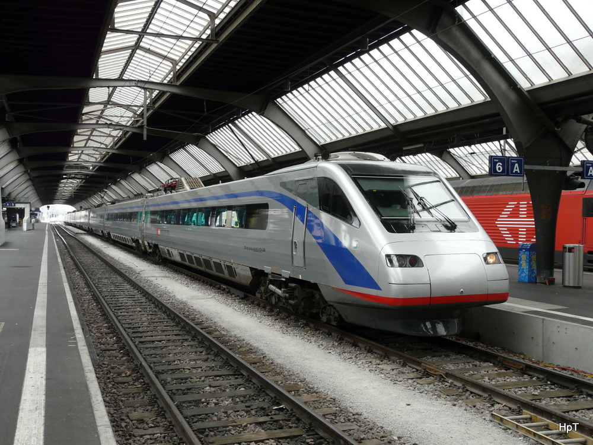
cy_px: 222
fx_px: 634
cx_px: 296
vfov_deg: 38.7
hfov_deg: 50.1
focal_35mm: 37
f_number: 3.2
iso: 160
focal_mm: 6
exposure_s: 1/160
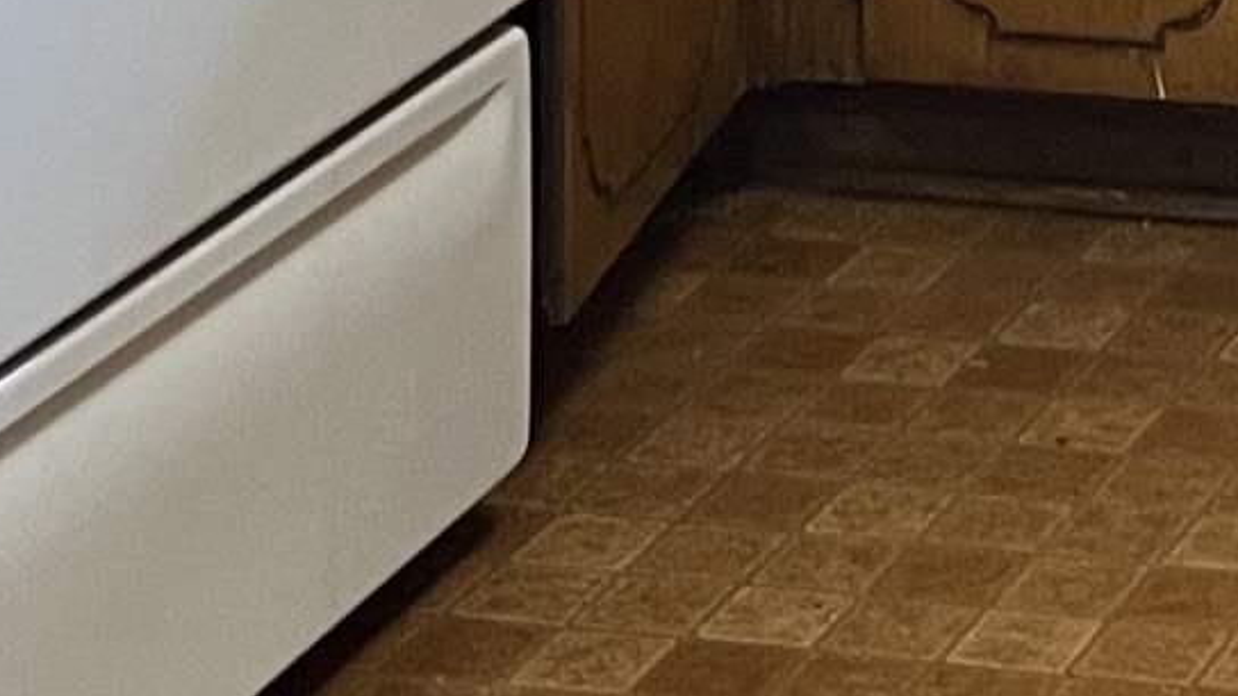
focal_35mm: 160
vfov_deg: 6.7
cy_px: -1597
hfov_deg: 12.8
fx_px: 5252
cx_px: 1857
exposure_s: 1/60
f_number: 1.5
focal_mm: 5.7
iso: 200
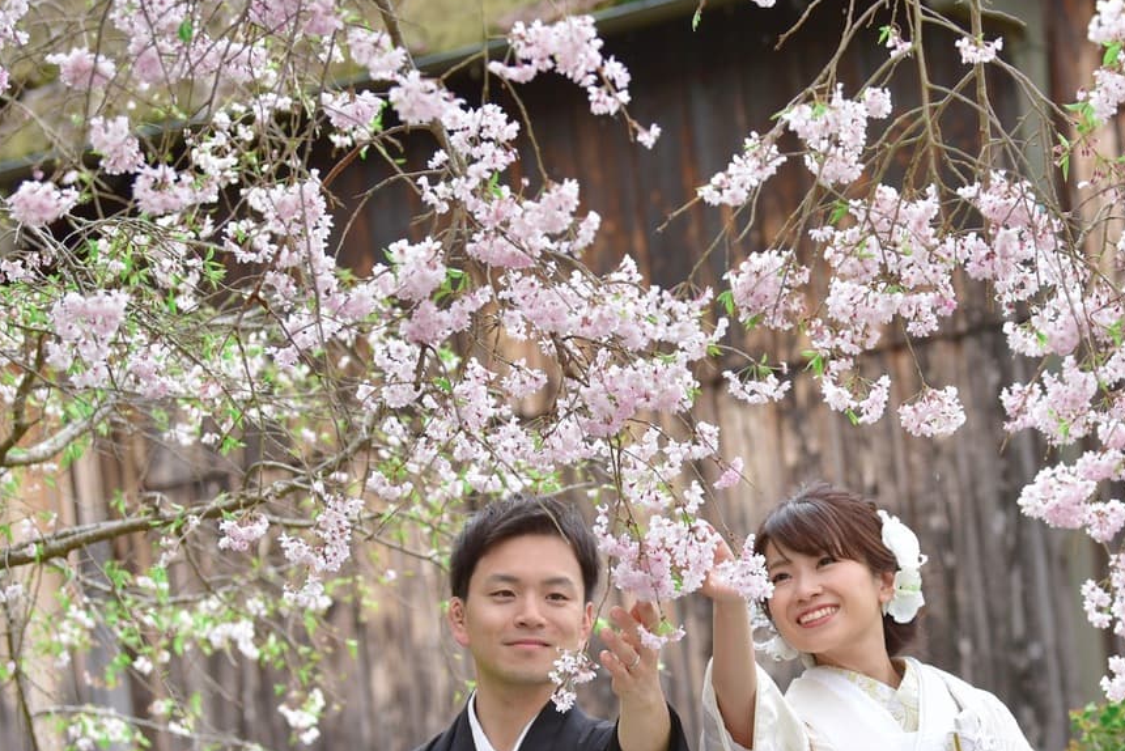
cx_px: 880
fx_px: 4814
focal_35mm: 154
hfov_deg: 13.3
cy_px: 566
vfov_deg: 8.9
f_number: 4
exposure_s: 1/1000
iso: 1000
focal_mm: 92
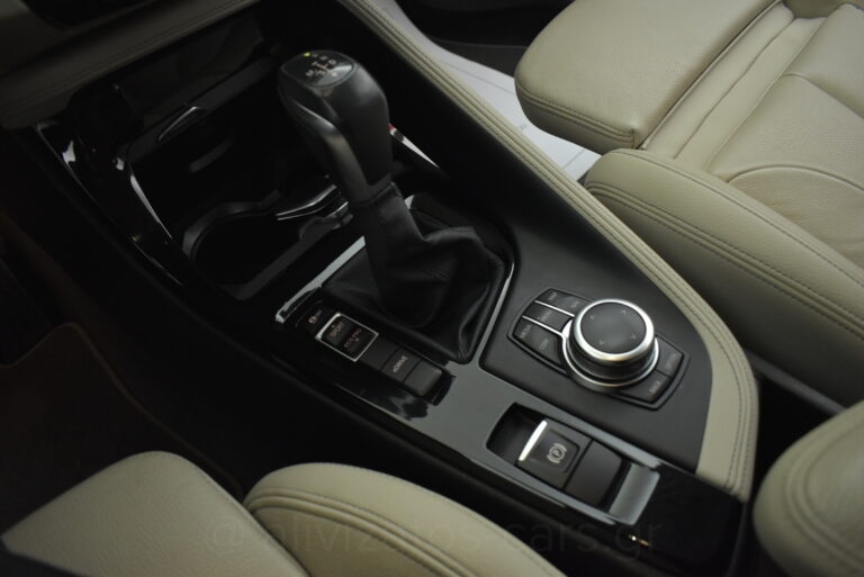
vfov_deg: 48.0
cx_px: 432
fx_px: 648
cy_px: 288
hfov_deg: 67.4
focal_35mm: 27
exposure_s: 1/160
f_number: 3.5
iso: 1600
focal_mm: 18
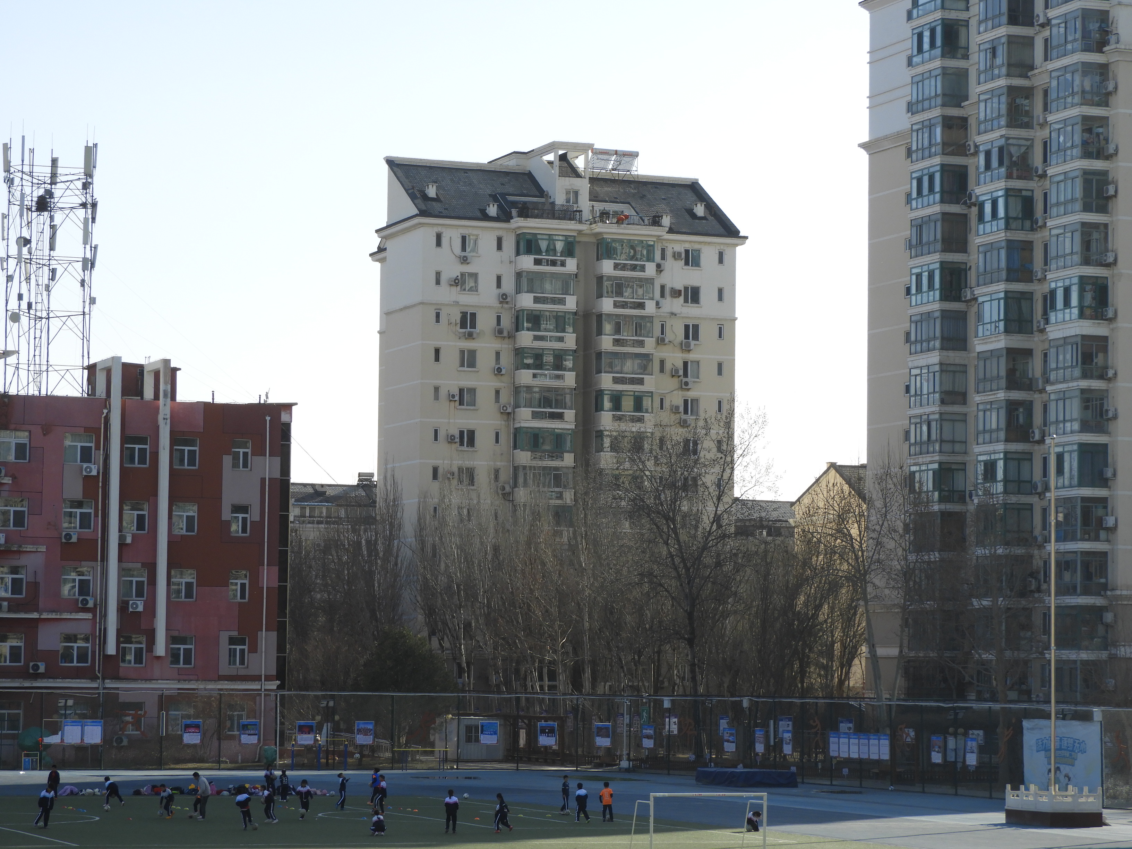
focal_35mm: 105
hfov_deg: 18.7
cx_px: 566
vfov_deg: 14.1
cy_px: 424
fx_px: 3434
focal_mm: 18.8
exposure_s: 1/500
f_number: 4.8
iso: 100
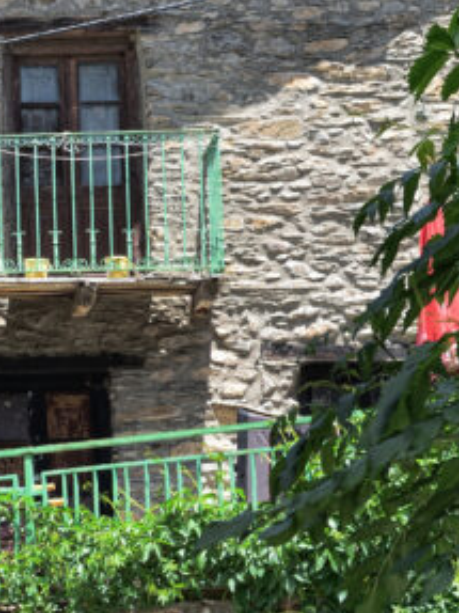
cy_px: 301
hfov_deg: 7.5
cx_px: -474
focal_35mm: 189
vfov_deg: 10.5
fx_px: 3344
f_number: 11
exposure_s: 1/160
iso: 320
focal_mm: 55
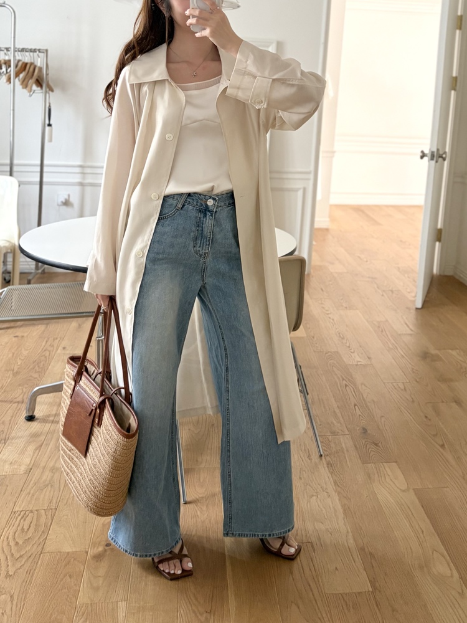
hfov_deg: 53.1
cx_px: 234
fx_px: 468
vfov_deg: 67.3
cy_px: 312
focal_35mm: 26
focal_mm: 5.96
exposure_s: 1/60
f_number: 1.6
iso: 250
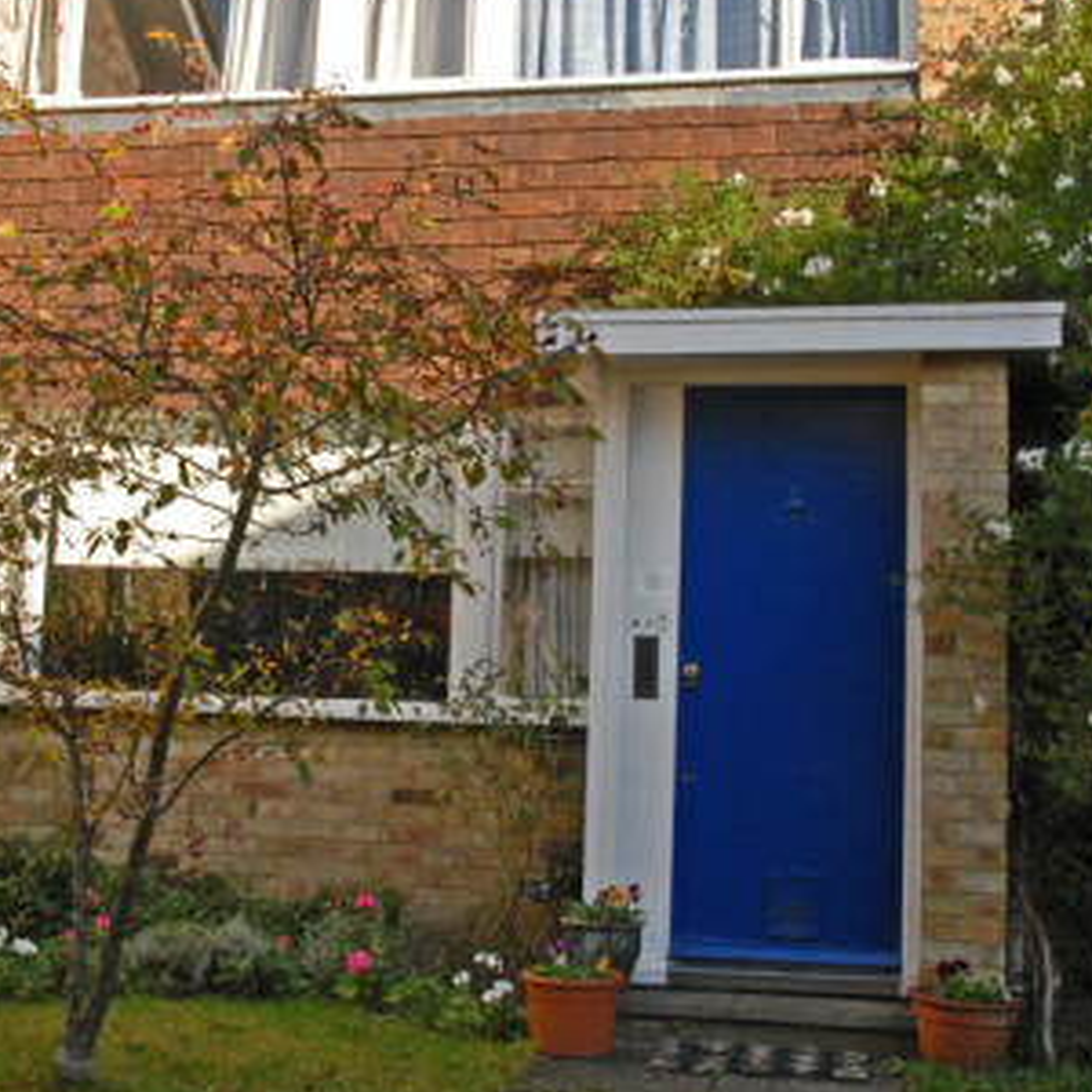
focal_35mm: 50
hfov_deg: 34.0
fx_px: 1785
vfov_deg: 33.8
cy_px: 391
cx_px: 464
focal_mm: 18
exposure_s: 1/90
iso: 250
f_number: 8
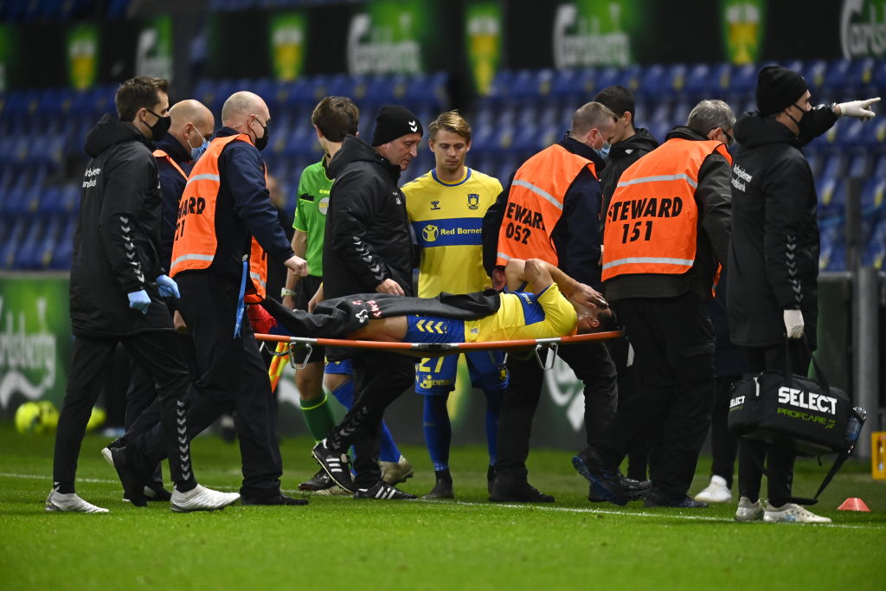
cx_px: 443
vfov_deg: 2.5
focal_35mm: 560
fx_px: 13783
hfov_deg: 3.7
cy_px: 296
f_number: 4
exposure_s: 1/2000
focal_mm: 560
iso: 6400
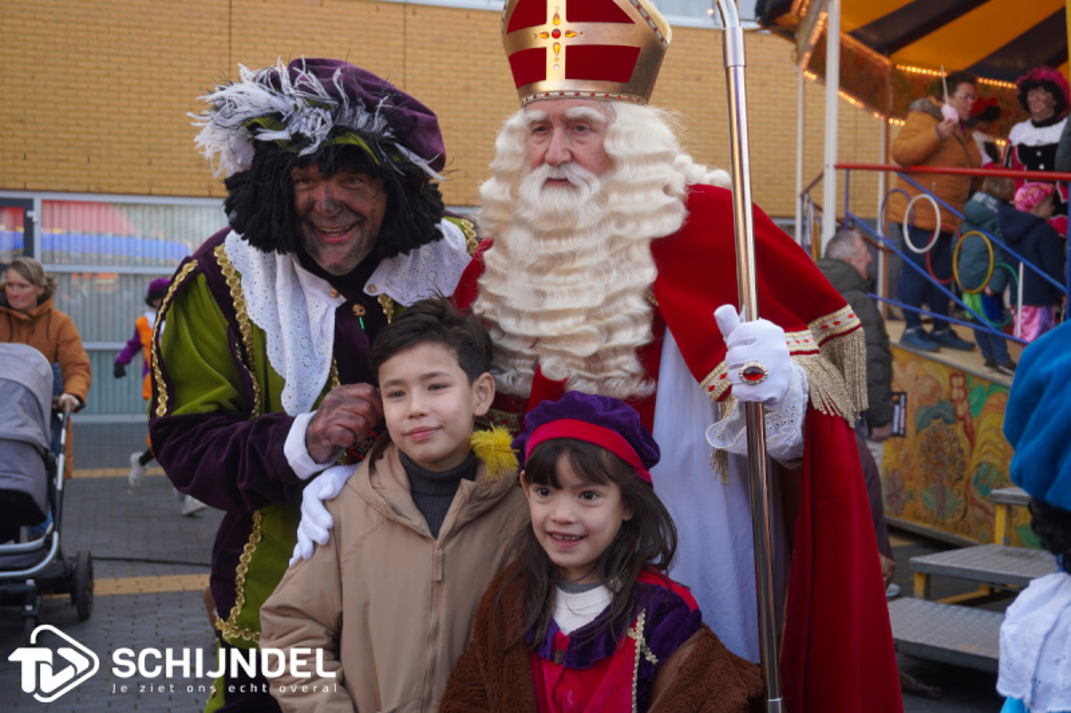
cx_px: 536
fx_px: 1205
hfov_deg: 47.9
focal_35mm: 40
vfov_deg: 33.0
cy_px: 356
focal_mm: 27
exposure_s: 1/160
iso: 125
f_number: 4.5
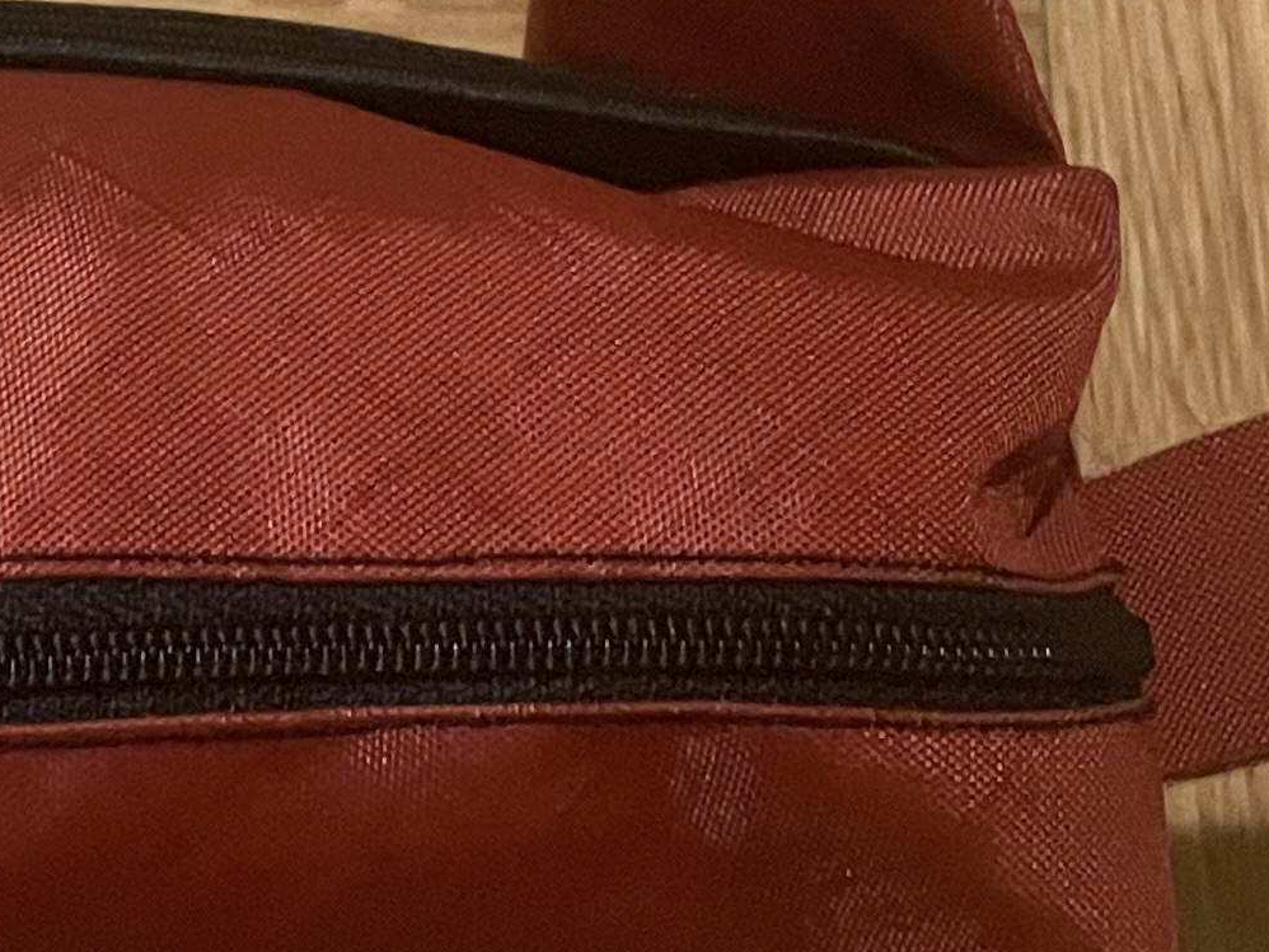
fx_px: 3850
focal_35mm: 105
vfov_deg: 14.0
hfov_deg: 17.0
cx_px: -627
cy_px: 81
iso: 640
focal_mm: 4.2
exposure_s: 1/33
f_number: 1.6
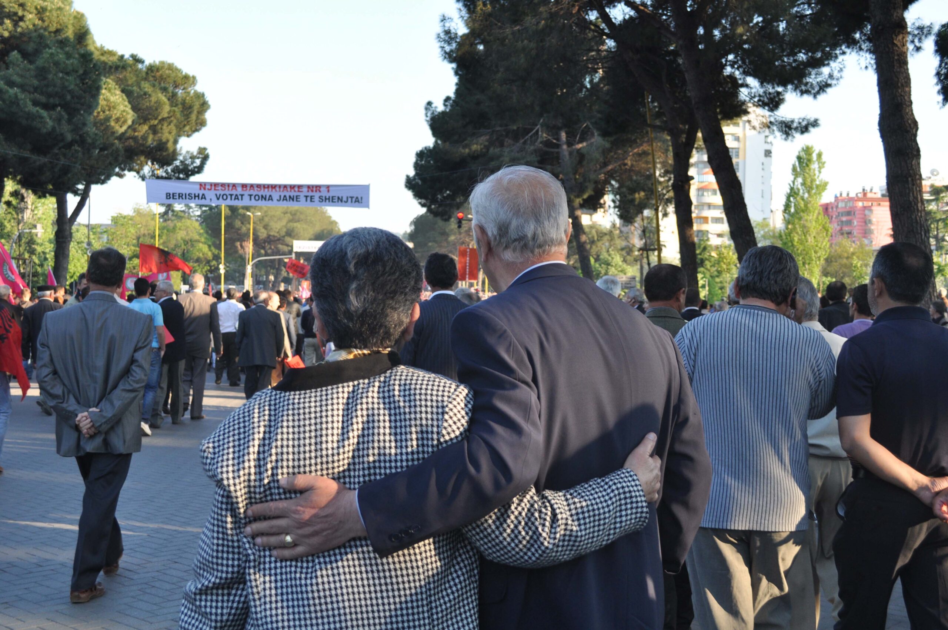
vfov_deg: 31.8
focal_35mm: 42
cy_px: 315
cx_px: 474
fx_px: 1105
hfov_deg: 46.5
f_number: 5.6
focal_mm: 28
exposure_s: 1/320
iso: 400
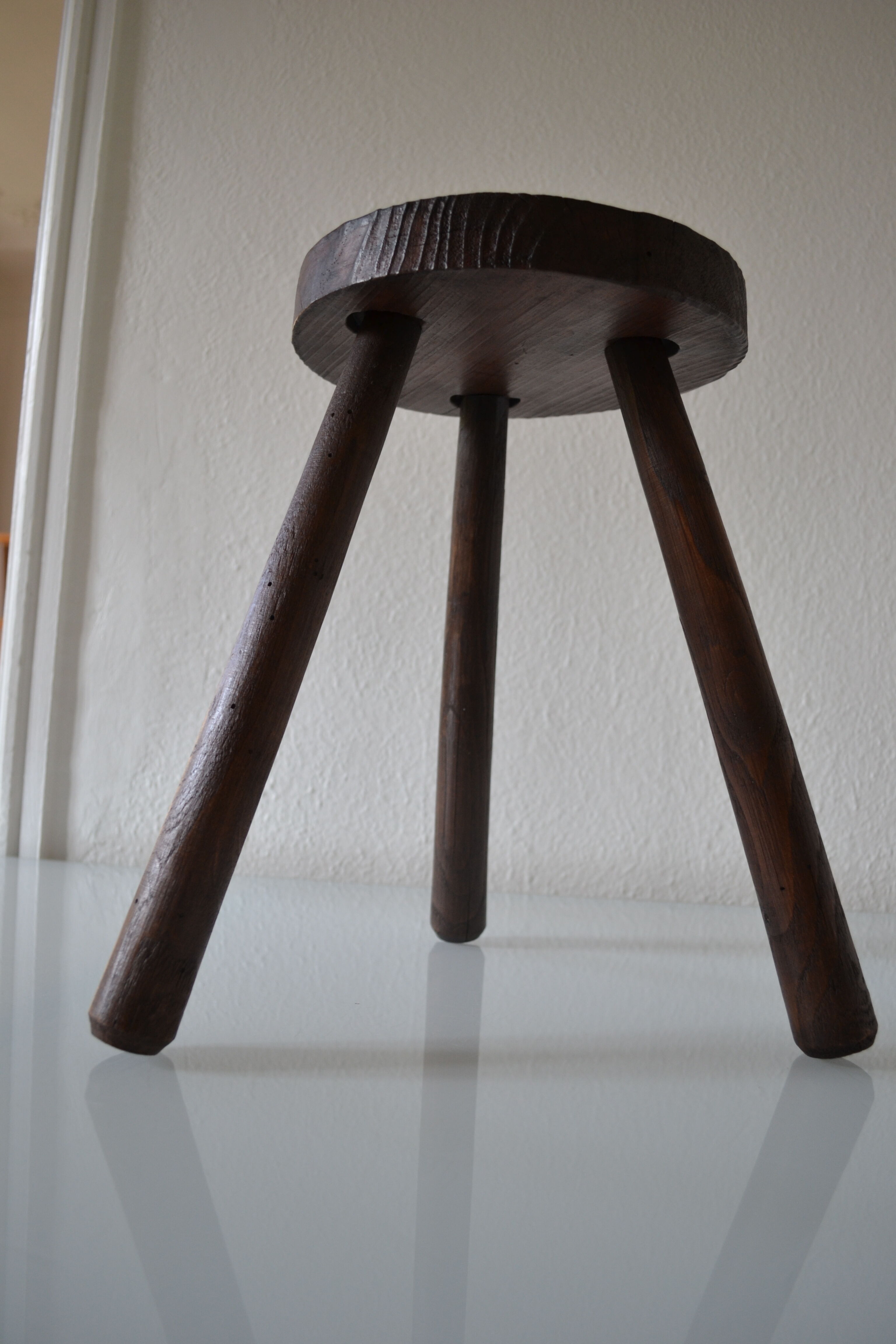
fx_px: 1008
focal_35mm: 27
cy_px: 672
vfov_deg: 67.4
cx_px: 448
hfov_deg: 47.9
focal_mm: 18
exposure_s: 1/50
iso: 400
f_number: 3.5
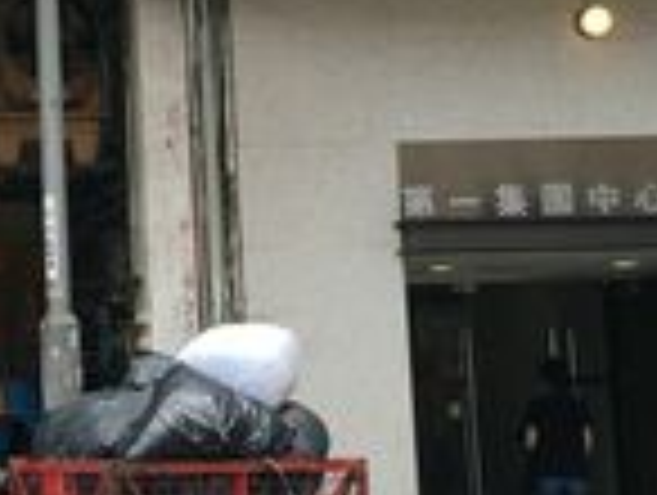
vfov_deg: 13.9
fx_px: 2034
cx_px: -126
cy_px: 232
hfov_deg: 17.5
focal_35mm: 107
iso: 25
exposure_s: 1/204
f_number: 2.2
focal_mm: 4.15
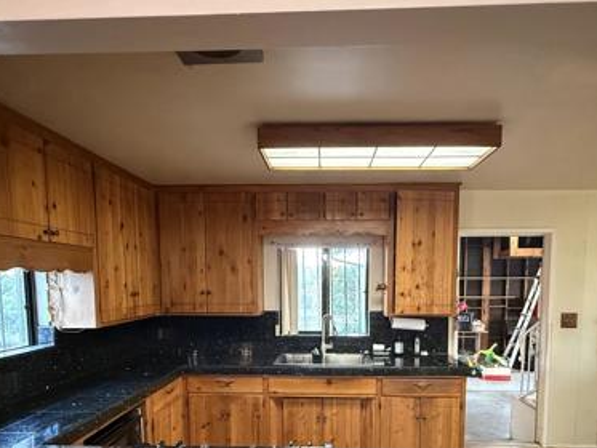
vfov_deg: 54.9
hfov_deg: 71.5
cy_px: 320
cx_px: 314
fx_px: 414
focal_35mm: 24
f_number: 2.2
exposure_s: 1/40
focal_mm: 2.22
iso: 1000
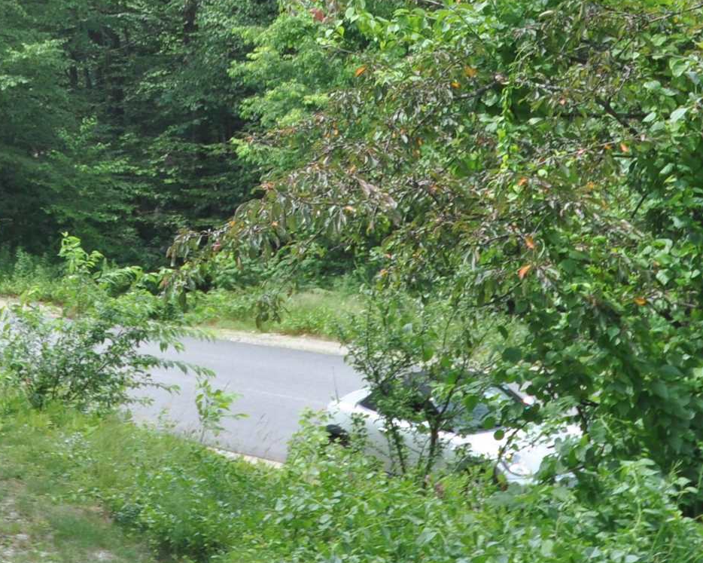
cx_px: 39
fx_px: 2309
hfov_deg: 17.0
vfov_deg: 13.4
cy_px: -179
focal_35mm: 111
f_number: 7.1
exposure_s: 1/200
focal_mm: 24
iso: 200
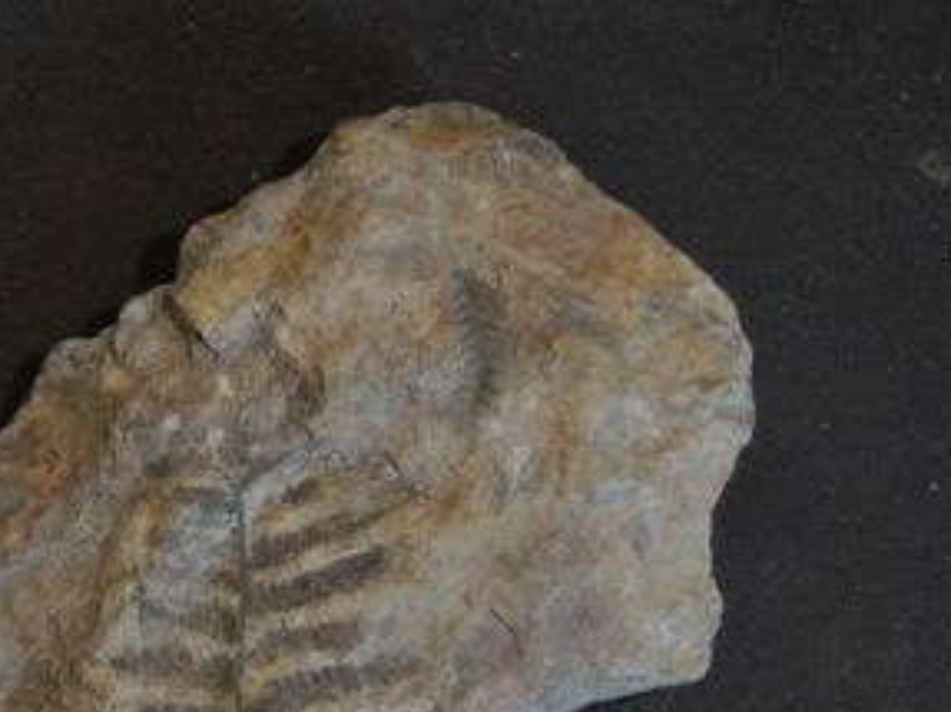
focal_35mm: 223
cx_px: -13
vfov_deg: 6.6
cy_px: 689
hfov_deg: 8.8
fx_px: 6124
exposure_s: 1/30
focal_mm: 17.8
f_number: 4.1
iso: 400
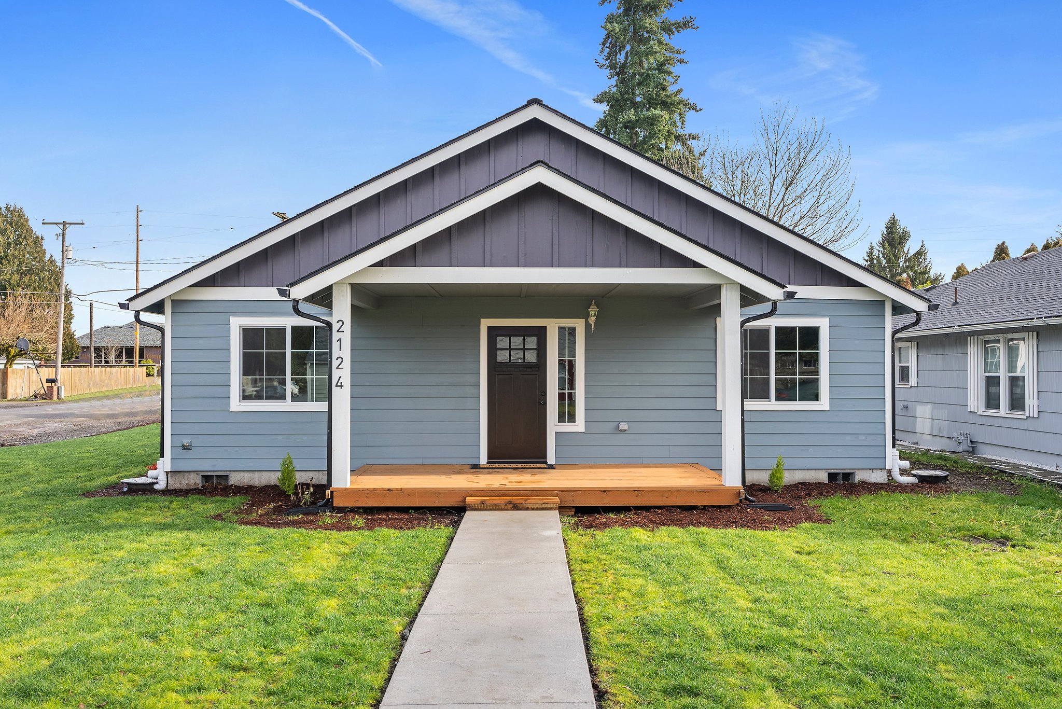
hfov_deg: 63.6
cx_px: 531
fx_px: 856
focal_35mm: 29
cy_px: 354
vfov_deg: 45.0
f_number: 8
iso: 500
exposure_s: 1/80
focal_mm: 29
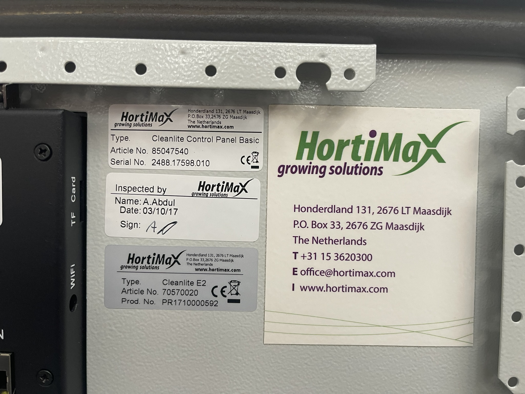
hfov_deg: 69.4
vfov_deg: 54.9
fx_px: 379
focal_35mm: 25
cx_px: 262
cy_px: 197
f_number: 1.6
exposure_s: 1/60
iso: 160
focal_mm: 5.1
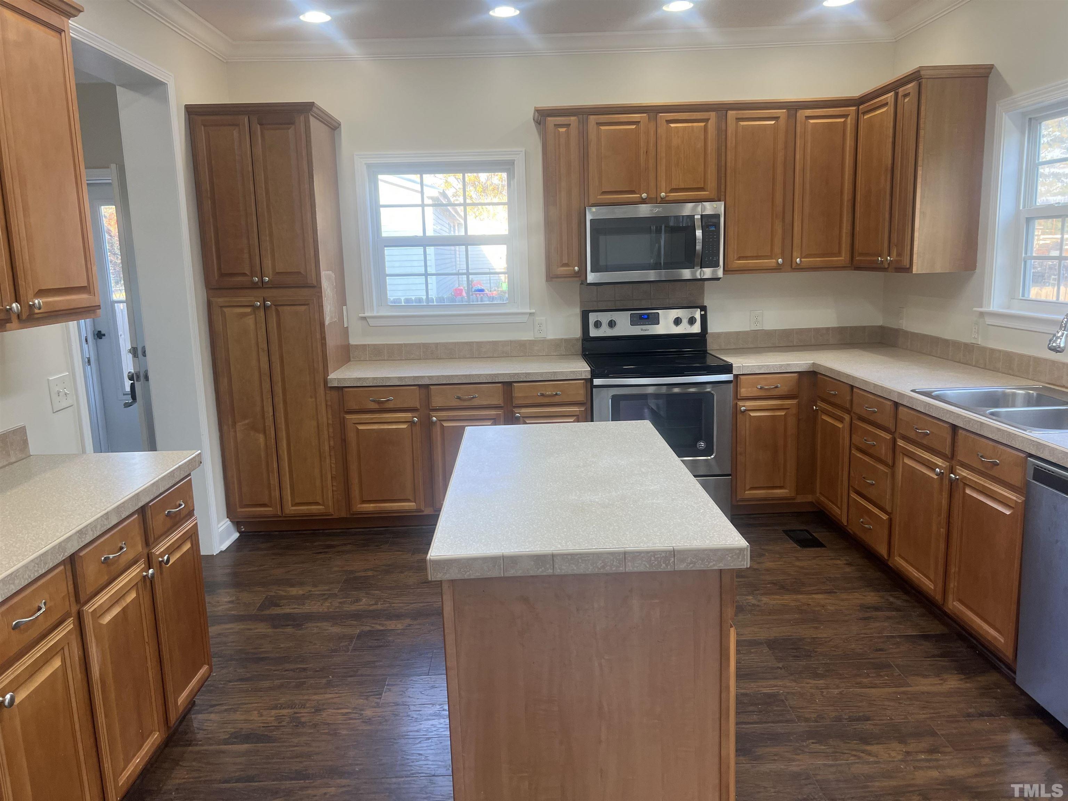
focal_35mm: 26
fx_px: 802
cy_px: 400
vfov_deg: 53.1
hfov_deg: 67.3
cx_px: 534
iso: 80
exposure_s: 1/120
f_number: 1.5
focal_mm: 5.7
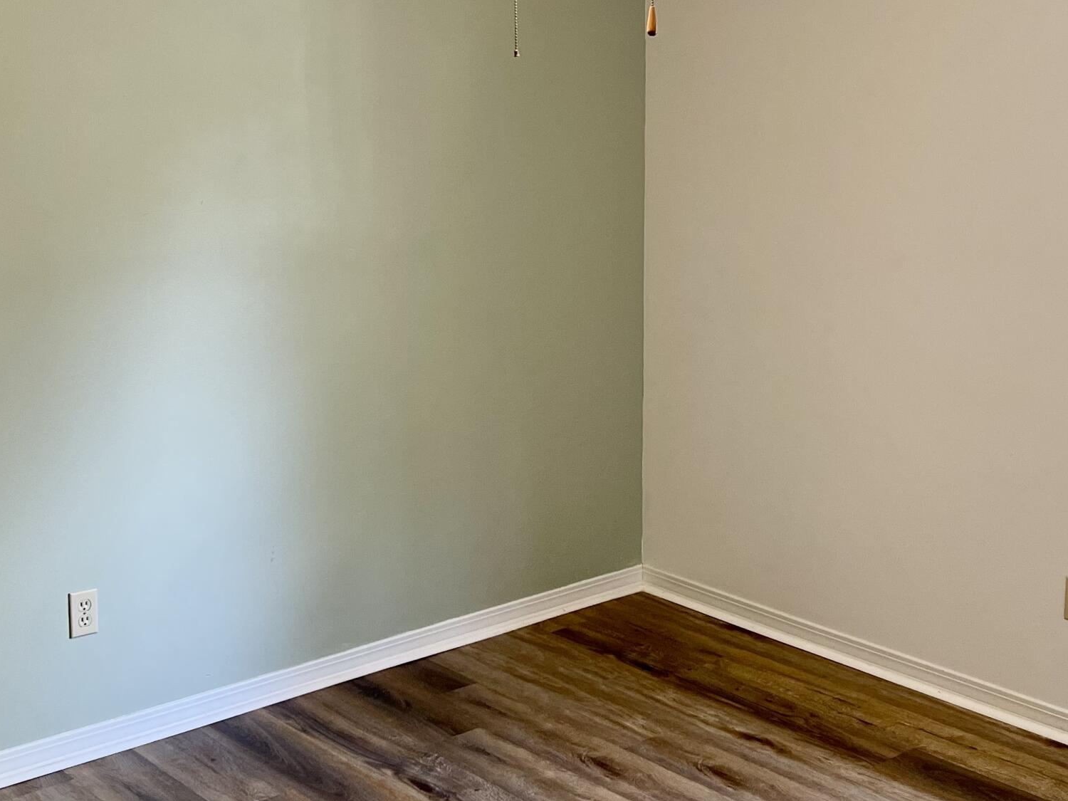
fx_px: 1604
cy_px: 367
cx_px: 553
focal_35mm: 52
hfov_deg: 36.8
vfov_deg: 28.0
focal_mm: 5.1
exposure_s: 1/60
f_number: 1.6
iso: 200
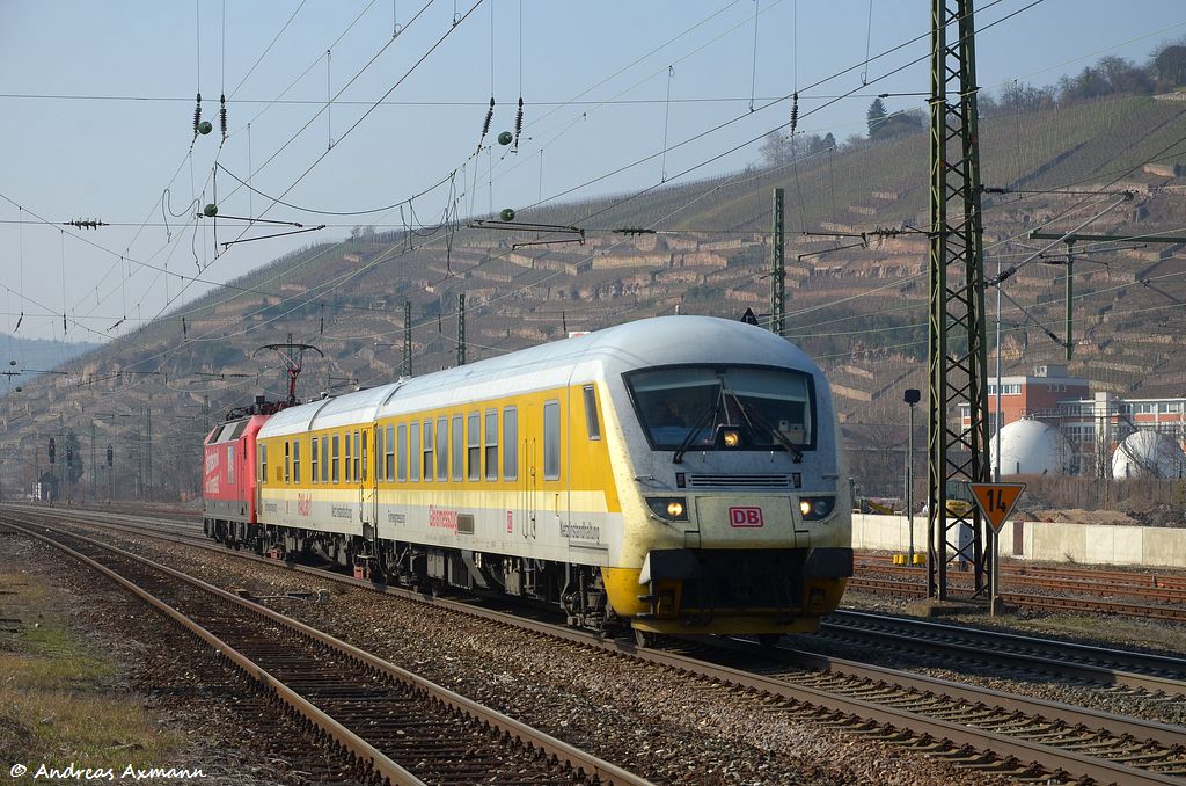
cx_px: 593
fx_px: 3254
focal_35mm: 99
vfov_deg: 13.8
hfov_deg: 20.7
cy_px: 393
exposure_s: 1/500
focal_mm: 66
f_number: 8
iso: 160
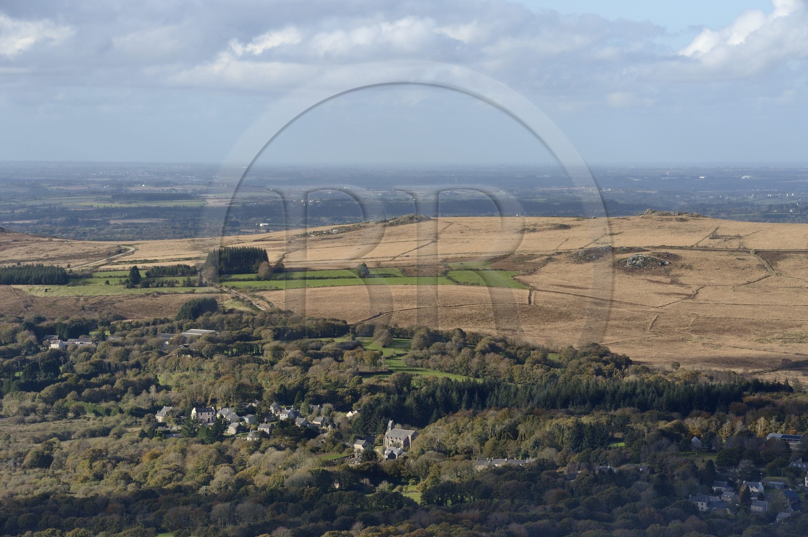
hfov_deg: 14.2
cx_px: 404
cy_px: 268
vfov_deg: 9.4
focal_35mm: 145
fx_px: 3252
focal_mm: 145
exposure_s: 1/1000
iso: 800
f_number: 13
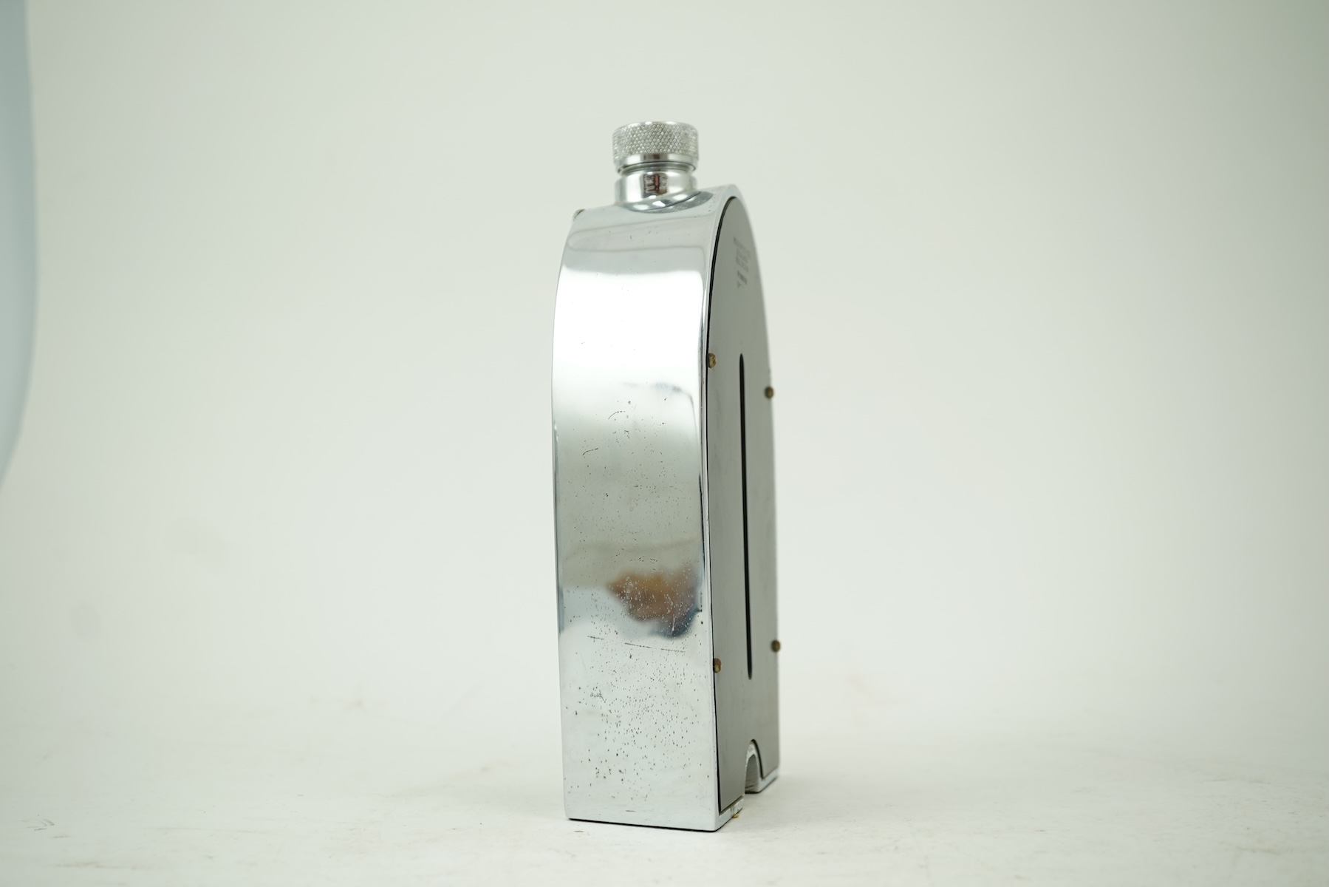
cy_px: 444
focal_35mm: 45
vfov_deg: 29.9
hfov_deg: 43.6
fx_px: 1661
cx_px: 664
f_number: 7.1
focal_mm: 30
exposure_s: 1/40
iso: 250
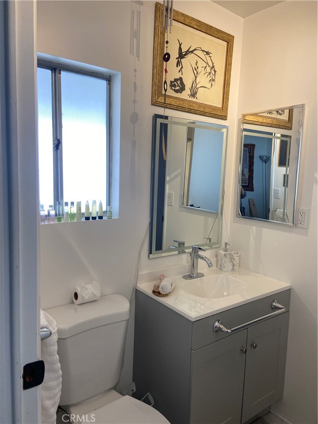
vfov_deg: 67.3
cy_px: 212
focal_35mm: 26
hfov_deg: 53.1
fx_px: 318
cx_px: 159
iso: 80
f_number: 1.8
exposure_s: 1/120
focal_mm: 4.25
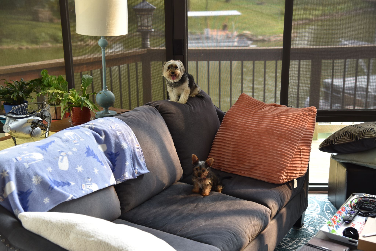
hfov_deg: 39.6
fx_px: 522
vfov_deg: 27.0
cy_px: 126
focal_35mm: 50
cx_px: 188
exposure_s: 1/50
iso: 560
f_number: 4
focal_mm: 50
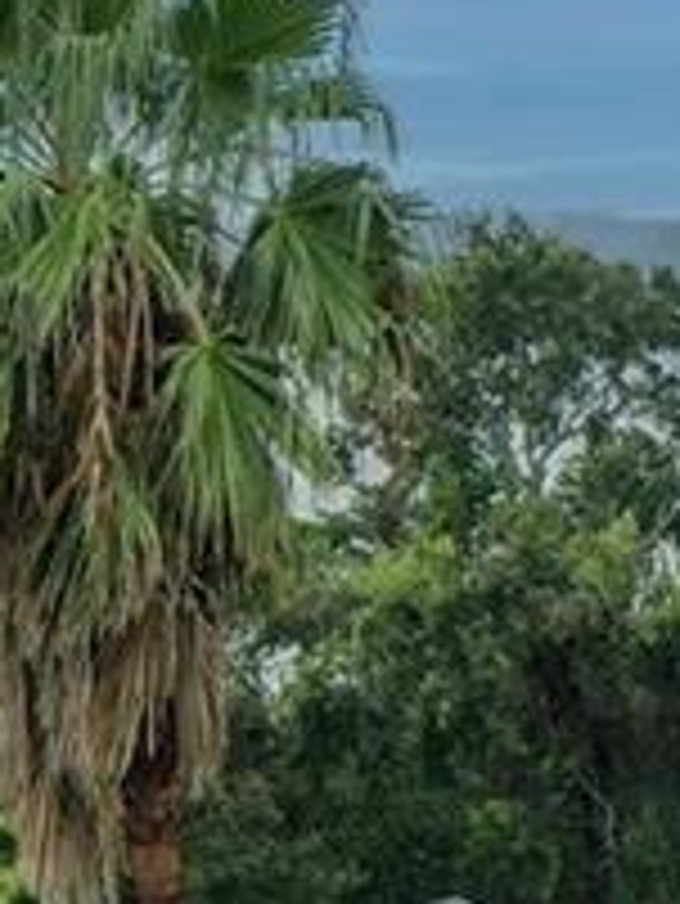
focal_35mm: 214
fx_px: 5599
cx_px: -1455
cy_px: 576
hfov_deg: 6.3
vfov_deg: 9.2
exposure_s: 1/60
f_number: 3.5
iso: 100
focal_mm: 10.26
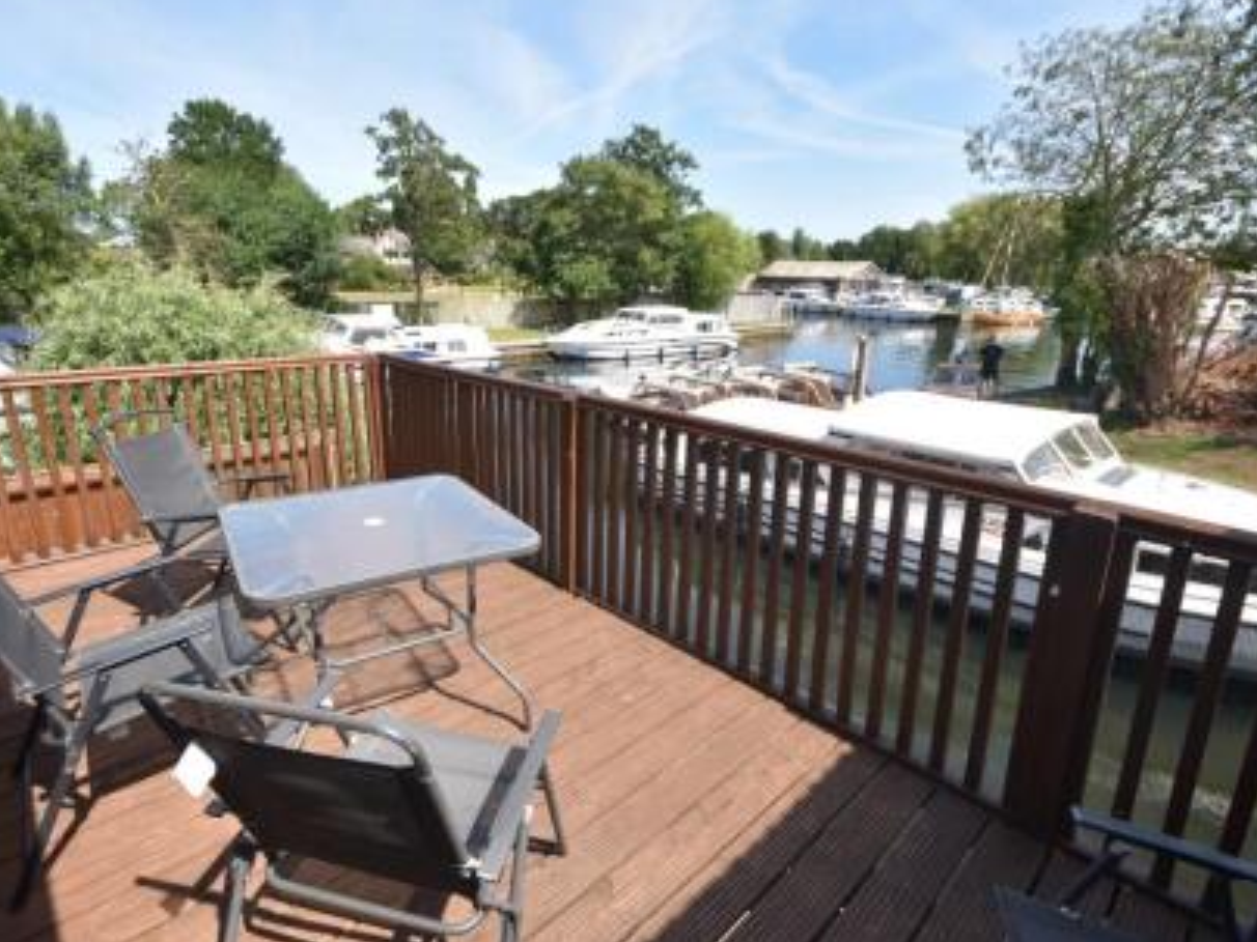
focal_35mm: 17
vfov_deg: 74.7
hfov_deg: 90.9
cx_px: 582
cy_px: 455
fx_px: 617
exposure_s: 1/250
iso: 200
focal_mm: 10
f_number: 8
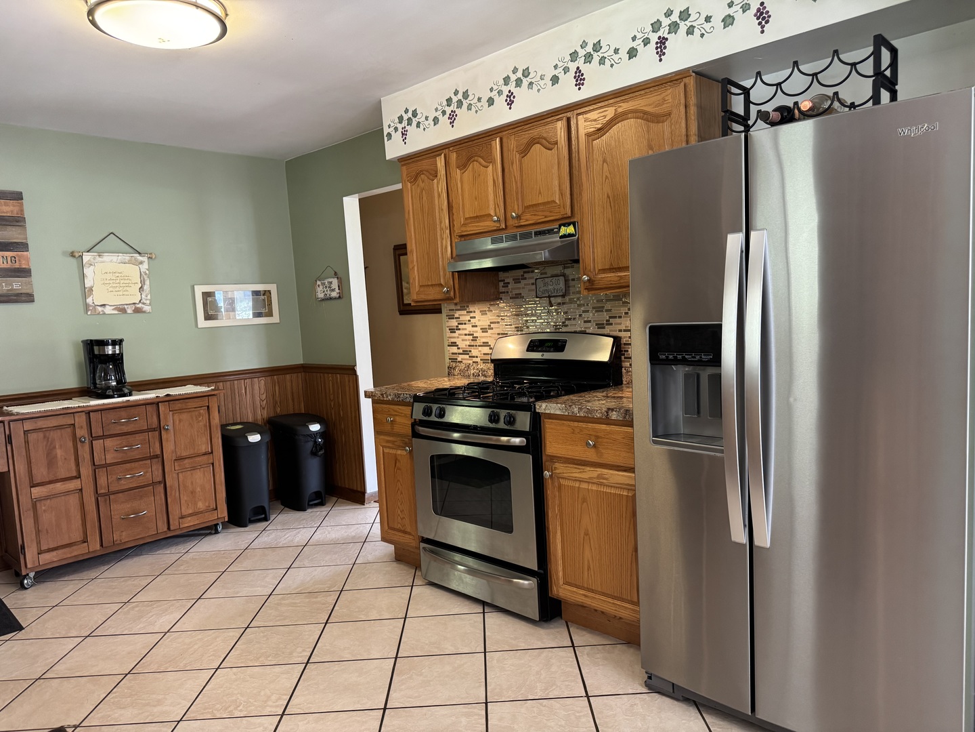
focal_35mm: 24
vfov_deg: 56.8
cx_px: 488
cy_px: 366
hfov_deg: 71.6
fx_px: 676
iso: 320
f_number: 1.78
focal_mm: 6.76
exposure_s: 1/60
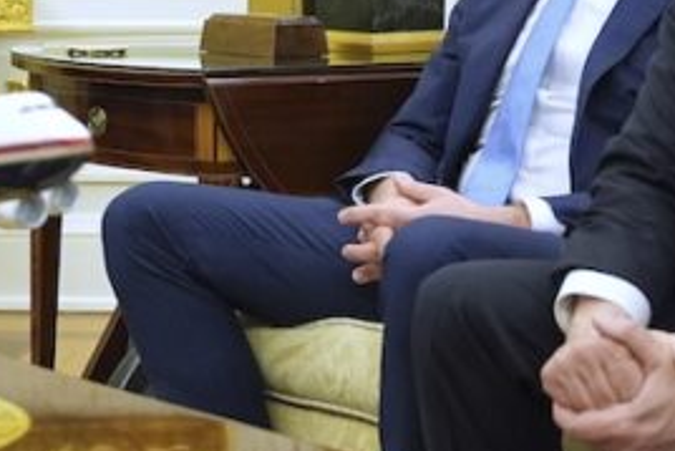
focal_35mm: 130
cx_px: -72
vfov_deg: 10.5
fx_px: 2439
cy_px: -1
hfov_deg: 15.3
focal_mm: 34
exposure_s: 1/400
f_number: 2.8
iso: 2000
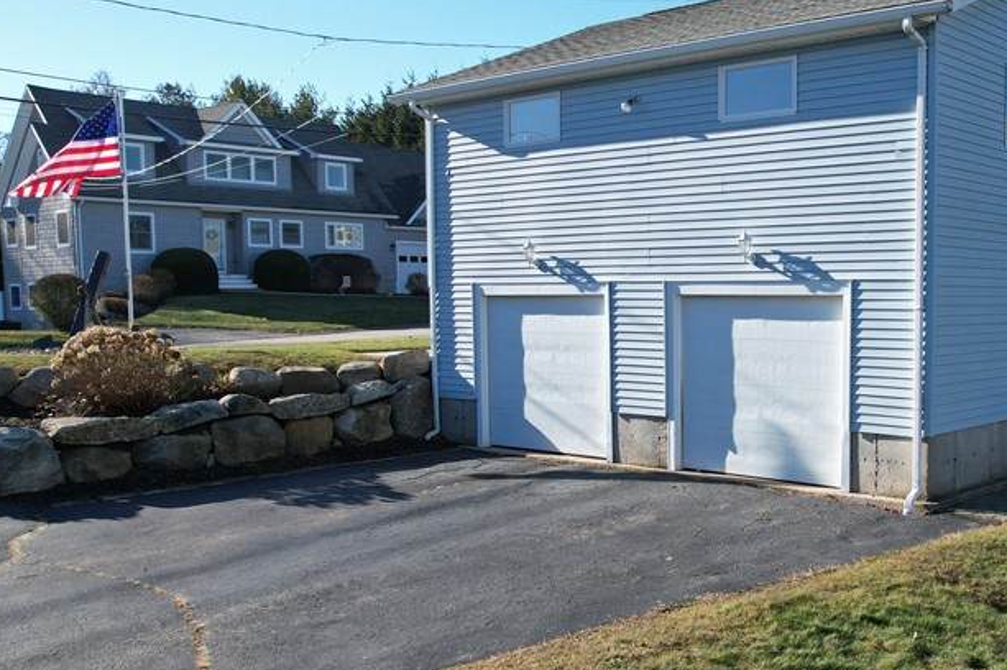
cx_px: 743
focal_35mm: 39
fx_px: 1090
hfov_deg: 47.9
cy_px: 396
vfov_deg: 34.1
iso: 100
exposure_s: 1/1000
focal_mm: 8.38
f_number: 2.8
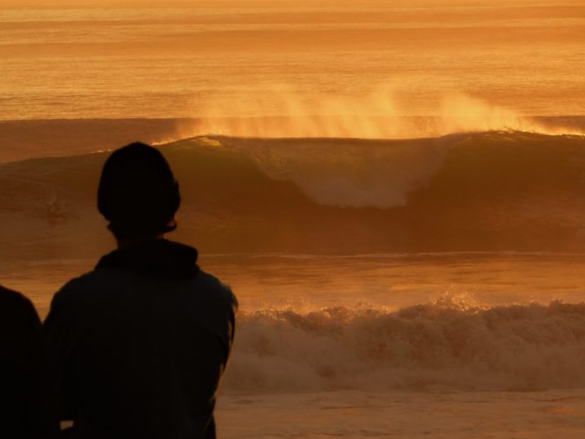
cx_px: 271
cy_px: 212
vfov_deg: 3.7
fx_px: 6761
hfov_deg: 5.0
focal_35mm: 400
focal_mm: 59.7
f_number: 5.8
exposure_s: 1/250
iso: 220
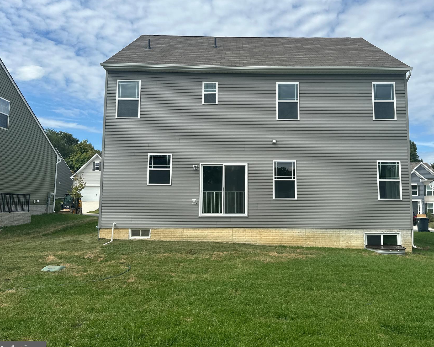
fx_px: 372
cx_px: 250
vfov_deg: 49.9
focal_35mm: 29
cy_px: 161
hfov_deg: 60.2
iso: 80
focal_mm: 6.86
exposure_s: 1/5263
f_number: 1.78
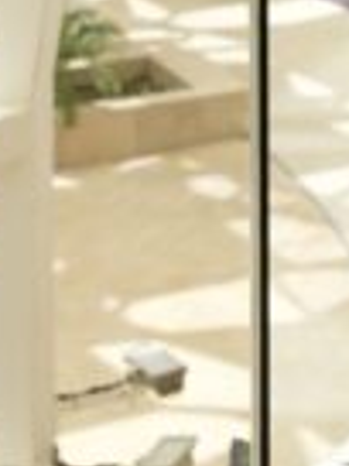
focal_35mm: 189
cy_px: -504
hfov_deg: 7.6
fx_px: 2542
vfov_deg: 9.7
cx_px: 647
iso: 100
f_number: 5.6
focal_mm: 29.8
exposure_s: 1/250
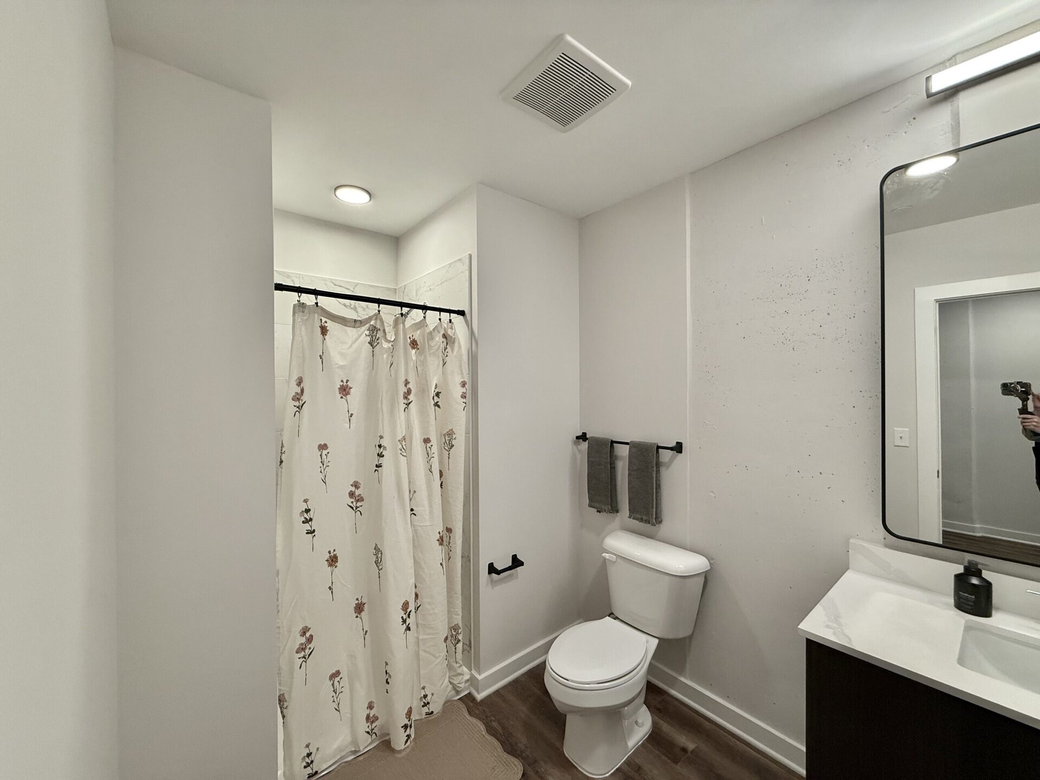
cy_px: 390
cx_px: 520
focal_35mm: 14
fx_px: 421
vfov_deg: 85.7
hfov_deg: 102.1
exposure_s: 1/120
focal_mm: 2.22
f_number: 2.2
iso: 200
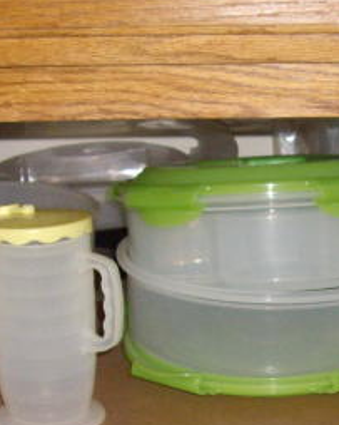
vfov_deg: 16.3
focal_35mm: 117
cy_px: 335
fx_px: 1468
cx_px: 359
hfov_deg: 13.0
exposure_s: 1/40
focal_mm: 7.9
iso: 400
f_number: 2.8
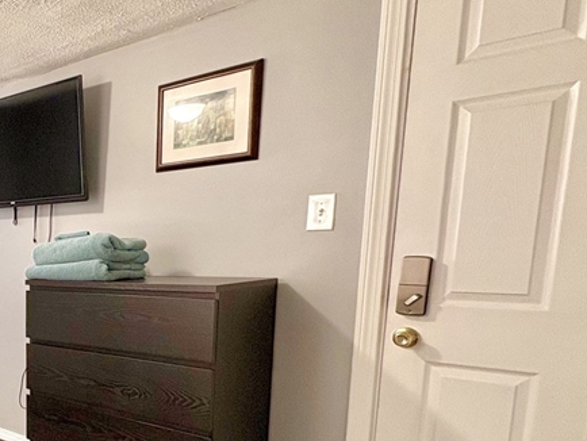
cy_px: 325
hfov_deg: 42.9
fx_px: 560
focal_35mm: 33
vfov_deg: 41.8
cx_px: -62
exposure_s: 1/60
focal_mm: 2.22
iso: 160
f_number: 2.2
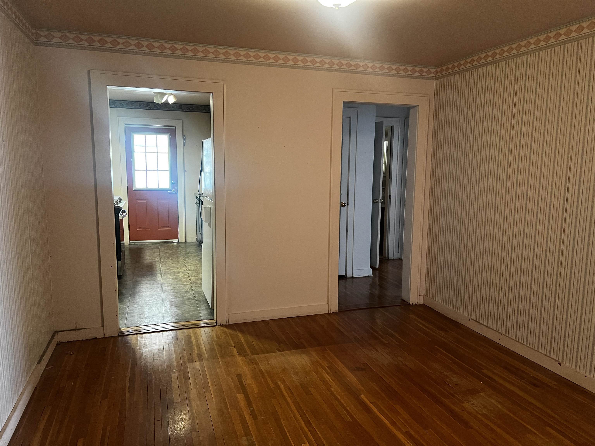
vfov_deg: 53.1
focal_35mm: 26
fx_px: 447
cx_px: 298
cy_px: 223
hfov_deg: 67.3
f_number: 1.5
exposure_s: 1/60
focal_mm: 5.7
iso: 320
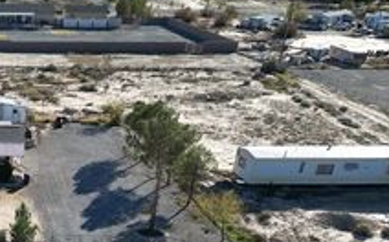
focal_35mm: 60
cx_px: -46
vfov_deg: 19.7
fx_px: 635
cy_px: 320
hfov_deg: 30.3
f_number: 1.7
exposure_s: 1/2000
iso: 110
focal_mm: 6.72
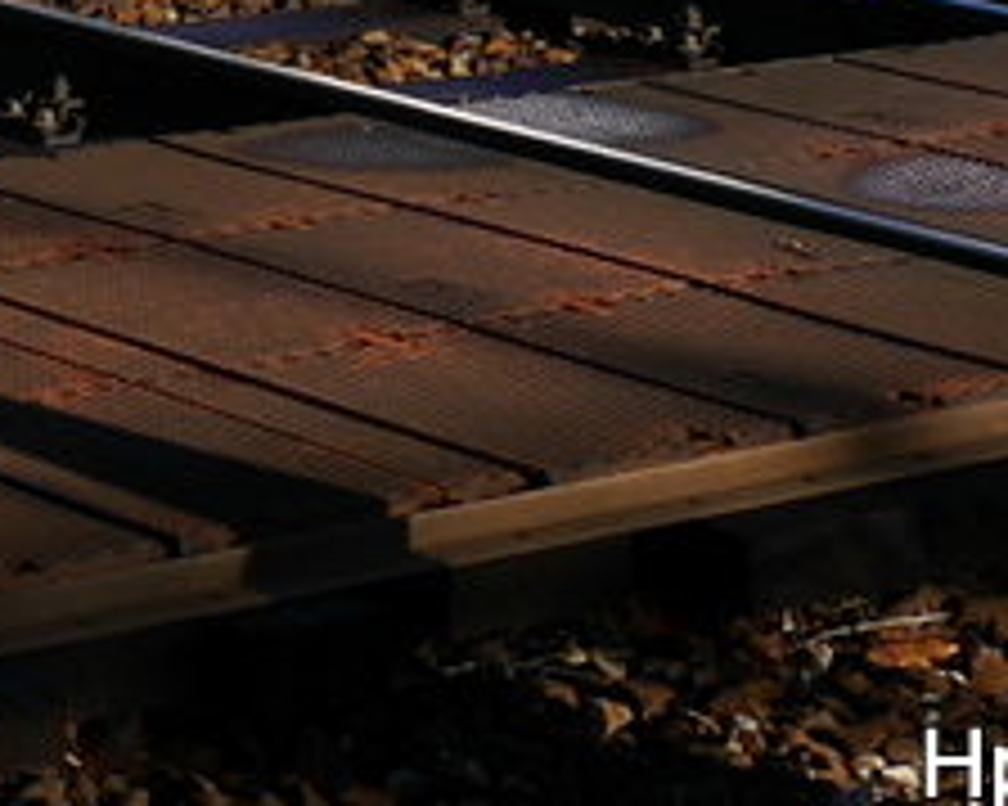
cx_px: -1472
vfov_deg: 7.3
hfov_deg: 8.8
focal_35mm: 199
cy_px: -1094
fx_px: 5934
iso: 160
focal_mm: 19
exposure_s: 1/320
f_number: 8
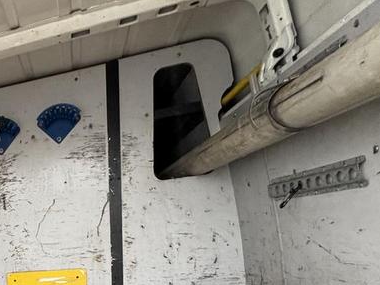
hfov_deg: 43.2
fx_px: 362
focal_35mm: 33
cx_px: -37
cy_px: 303
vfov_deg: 37.1
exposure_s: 1/60
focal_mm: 2.22
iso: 250
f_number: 2.2
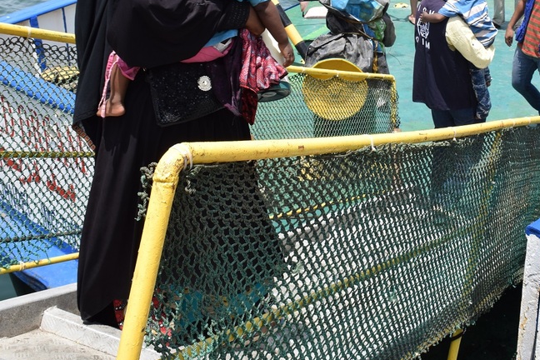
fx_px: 750
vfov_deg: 26.4
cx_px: 366
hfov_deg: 39.1
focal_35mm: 50
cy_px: 64
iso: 200
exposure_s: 1/320
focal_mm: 18
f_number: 9
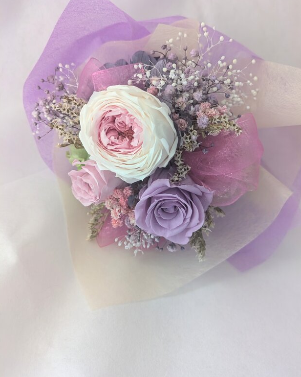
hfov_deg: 53.2
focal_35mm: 27
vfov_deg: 64.1
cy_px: 190
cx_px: 155
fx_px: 301
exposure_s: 1/120
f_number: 1.89
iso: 255
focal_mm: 5.43
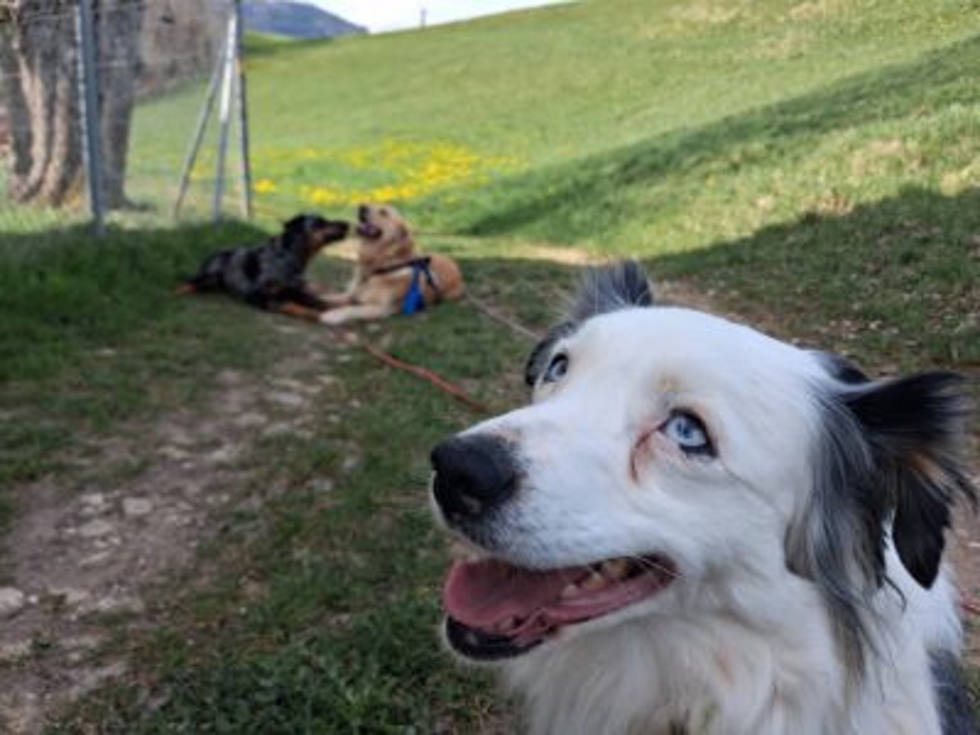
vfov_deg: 51.4
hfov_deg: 65.3
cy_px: 368
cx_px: 490
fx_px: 764
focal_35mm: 27
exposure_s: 1/154
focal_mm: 4
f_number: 1.8
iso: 25
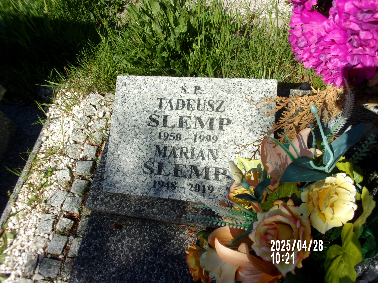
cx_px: 189
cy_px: 142
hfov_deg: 63.4
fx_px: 306
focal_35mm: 28
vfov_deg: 49.7
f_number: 10.8
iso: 80
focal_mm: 5.1
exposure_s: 1/100
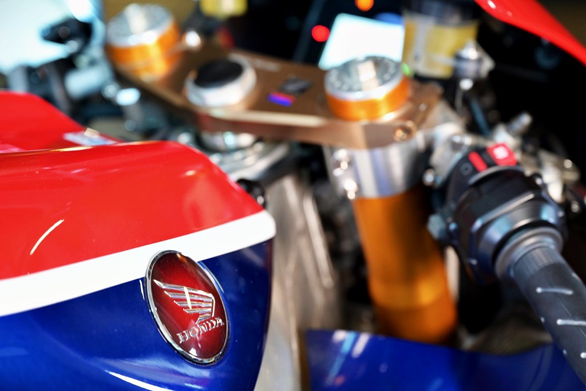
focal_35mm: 70
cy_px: 196
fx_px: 1140
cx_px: 293
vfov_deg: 19.5
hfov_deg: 28.8
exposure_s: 1/8
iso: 640
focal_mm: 70
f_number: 4
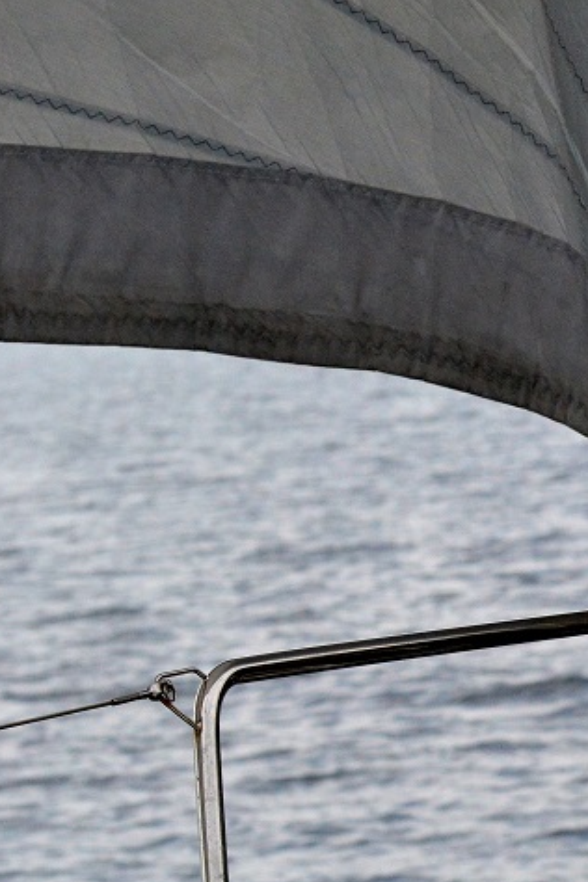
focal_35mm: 221
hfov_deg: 6.1
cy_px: 421
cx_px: 907
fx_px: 5414
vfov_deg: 9.3
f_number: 6.3
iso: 1600
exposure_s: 1/8000
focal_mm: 70
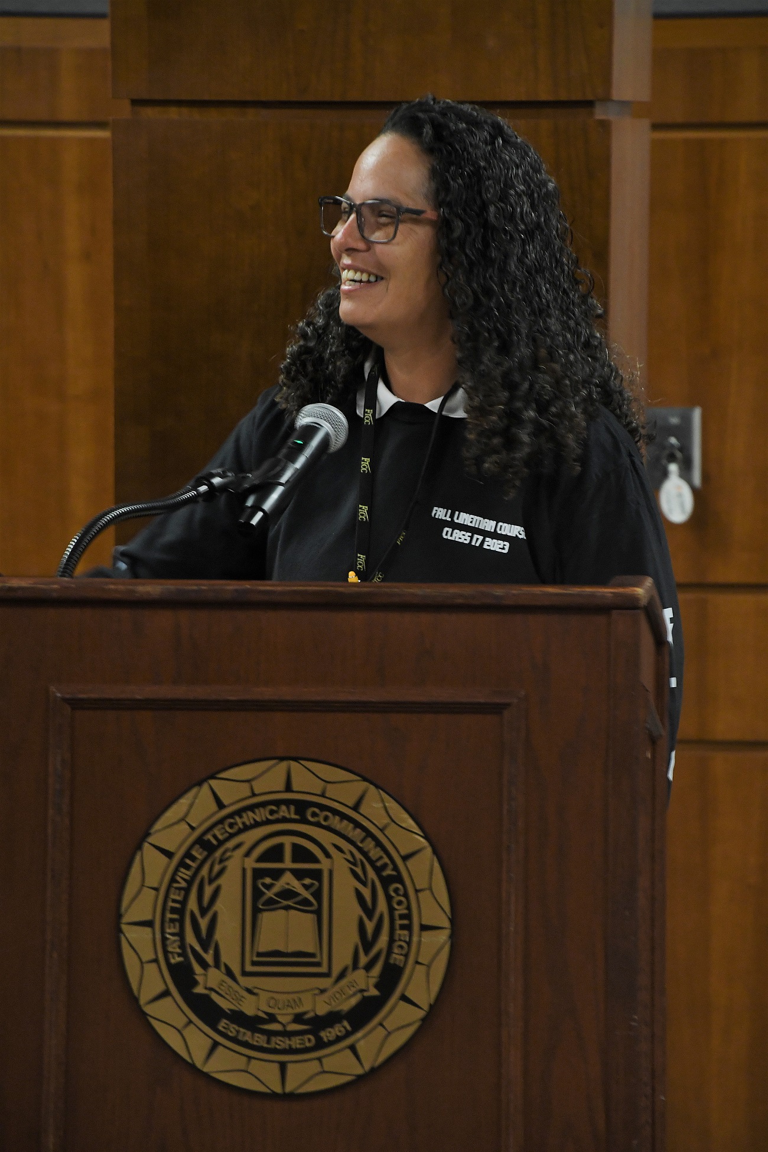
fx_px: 6717
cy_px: 576
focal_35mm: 210
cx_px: 384
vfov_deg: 9.8
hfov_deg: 6.5
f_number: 9
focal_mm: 140
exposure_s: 1/40
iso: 2000
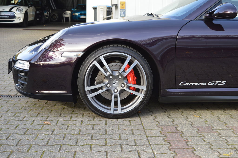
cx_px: 119
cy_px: 79
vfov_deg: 22.6
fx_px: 396
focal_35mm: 60
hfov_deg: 33.4
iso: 200
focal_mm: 40
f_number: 5.6
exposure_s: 1/125
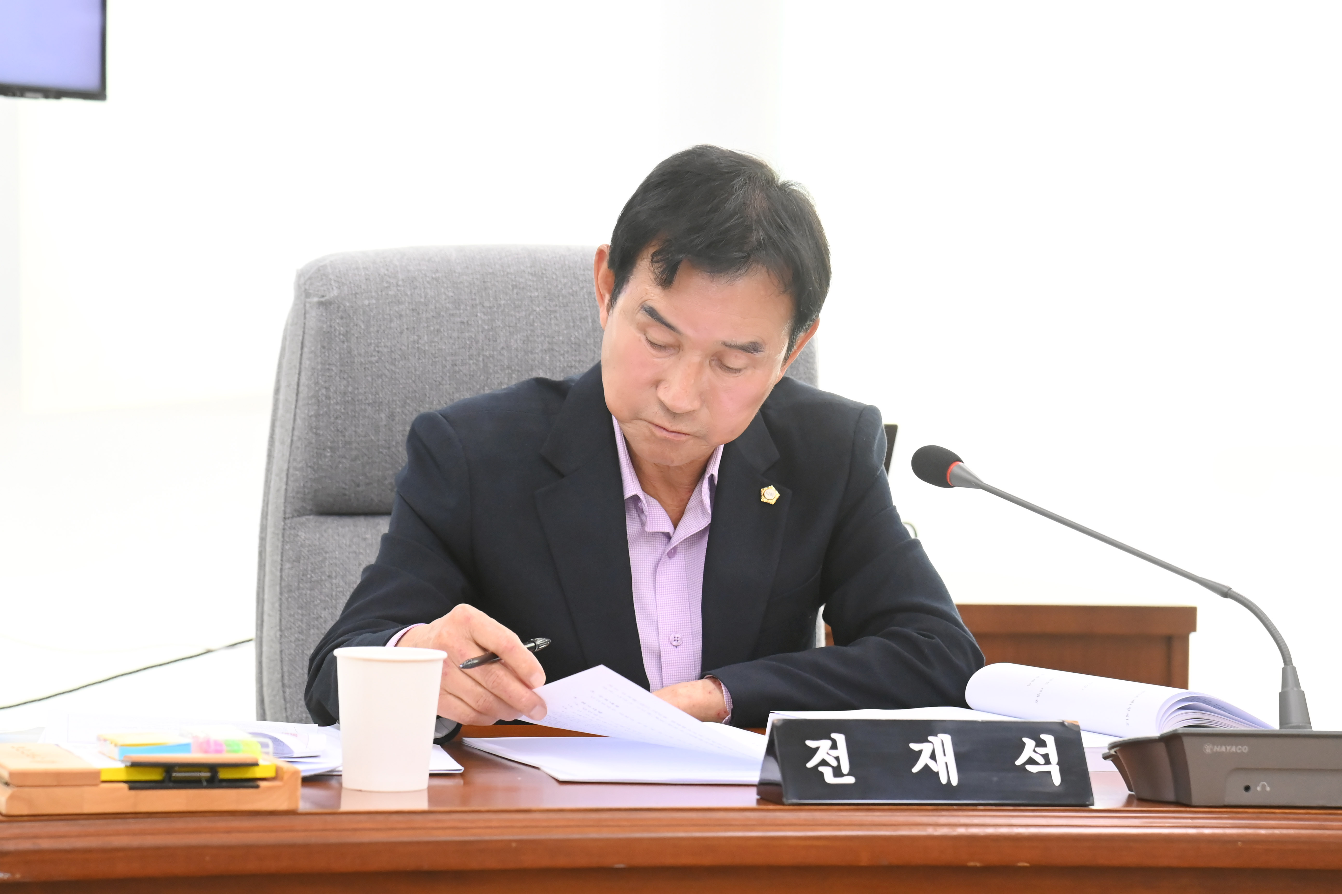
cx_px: 671
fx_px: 4473
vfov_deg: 11.4
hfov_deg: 17.1
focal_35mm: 120
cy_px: 447
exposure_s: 1/250
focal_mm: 120
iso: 4000
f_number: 6.3
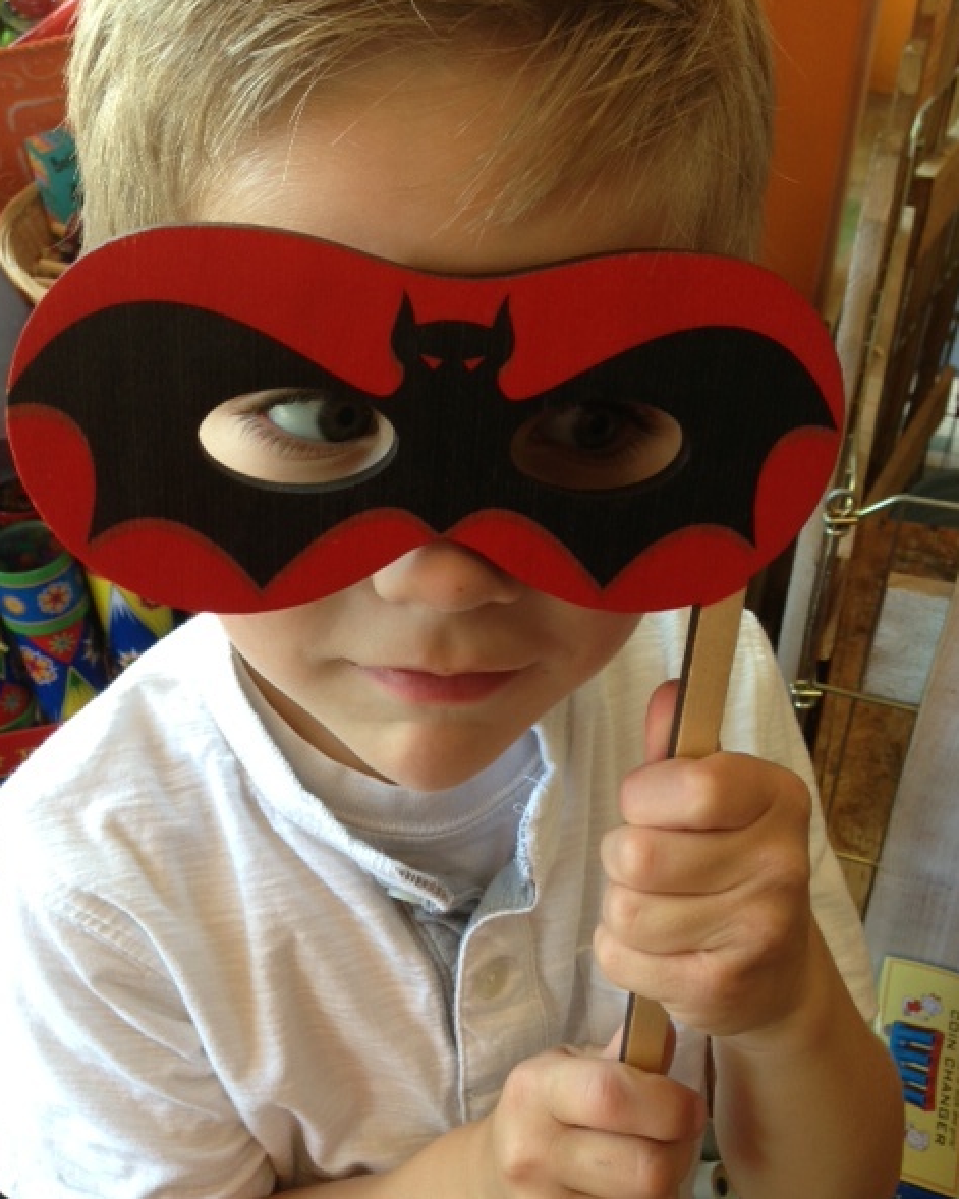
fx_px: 1242
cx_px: 478
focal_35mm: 35
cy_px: 613
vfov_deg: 51.5
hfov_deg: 42.2
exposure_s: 1/30
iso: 50
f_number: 2.4
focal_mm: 4.13
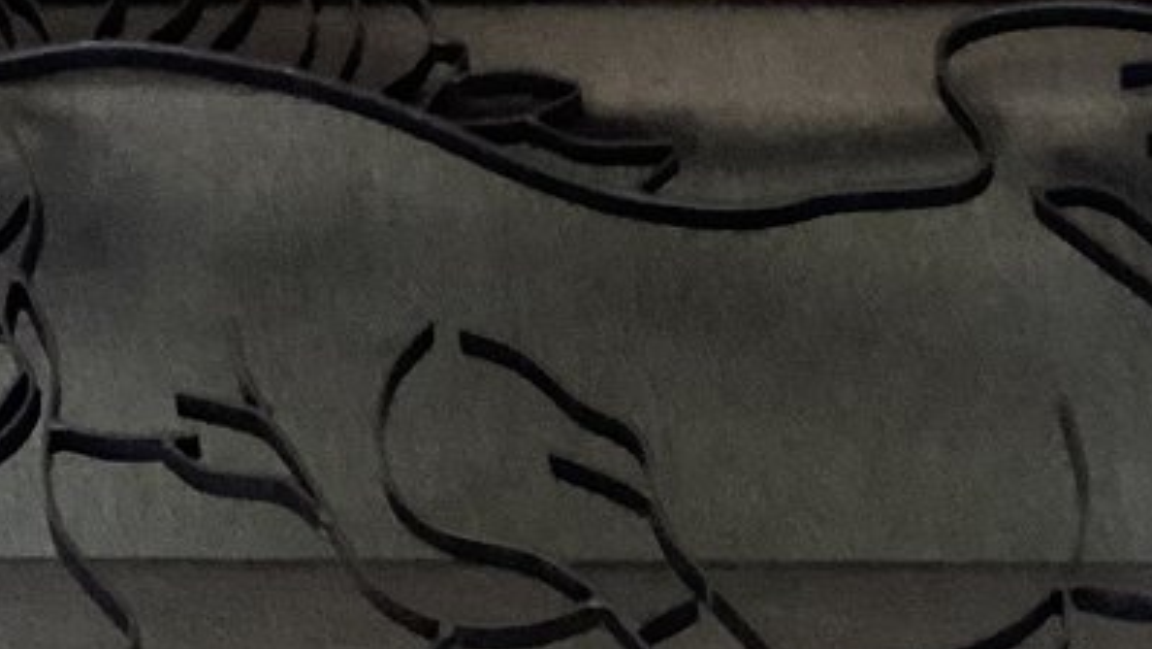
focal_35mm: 129
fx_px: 3942
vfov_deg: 9.3
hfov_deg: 16.6
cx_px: 778
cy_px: -132
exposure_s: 1/60
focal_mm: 3.3
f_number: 2.4
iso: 200
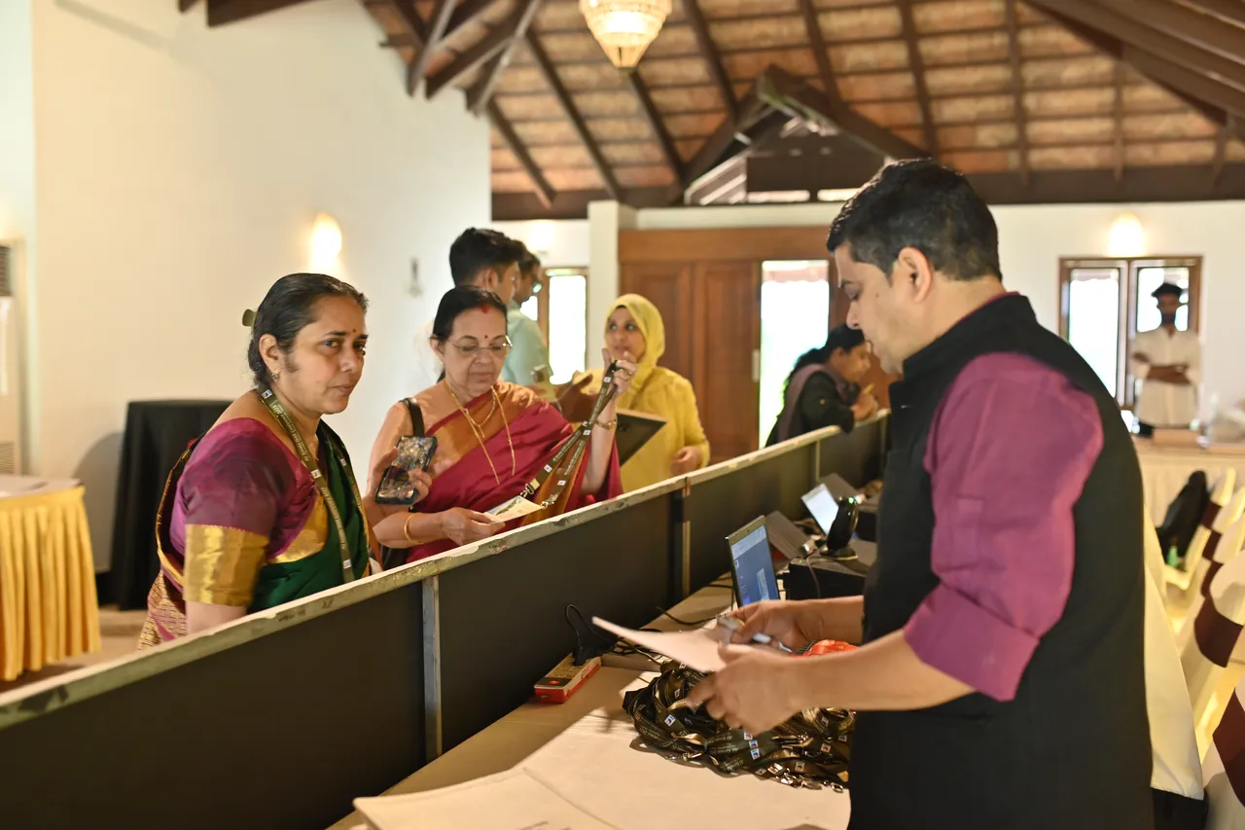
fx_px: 1210
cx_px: 622
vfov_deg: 37.8
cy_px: 415
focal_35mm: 35
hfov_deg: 54.4
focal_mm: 35
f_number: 2
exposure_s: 1/100
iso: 800
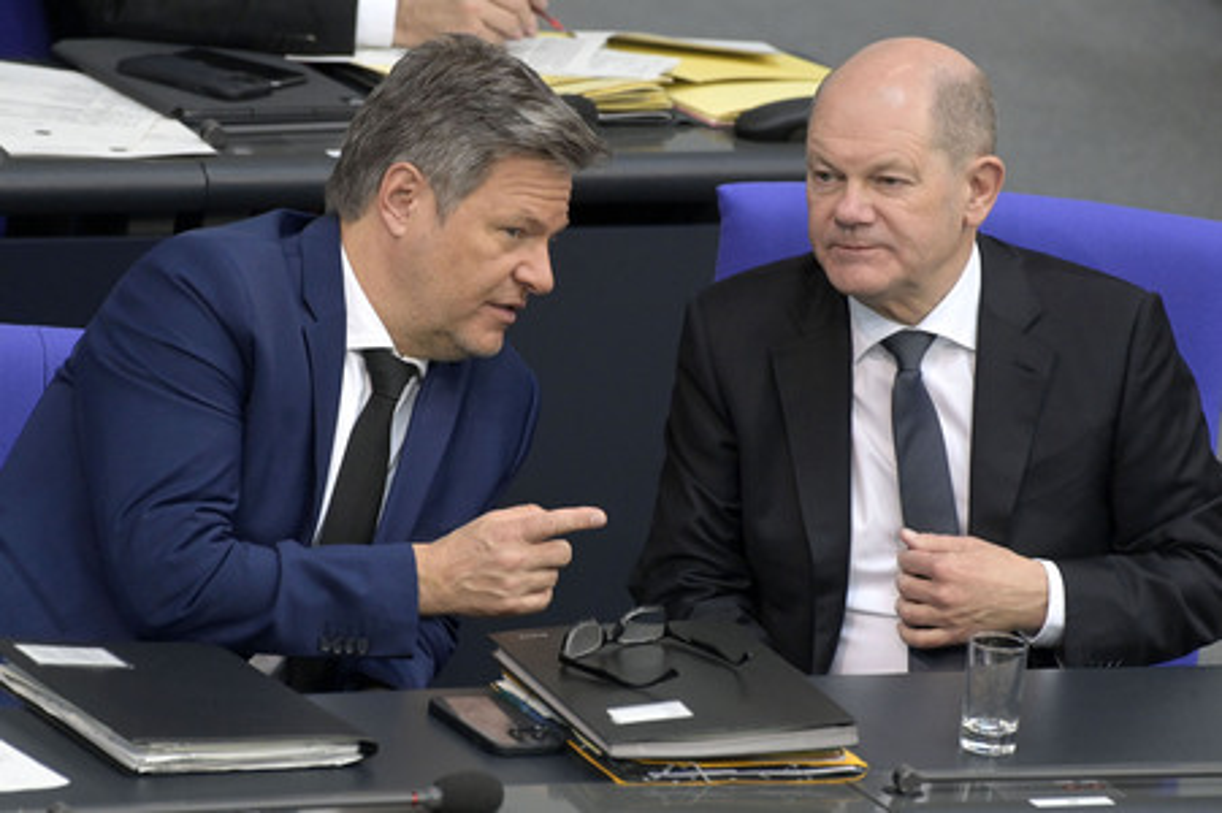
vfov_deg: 2.7
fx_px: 16959
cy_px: 406
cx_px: 611
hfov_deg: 4.1
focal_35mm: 500
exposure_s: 1/400
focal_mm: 500
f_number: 6.3
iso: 6400
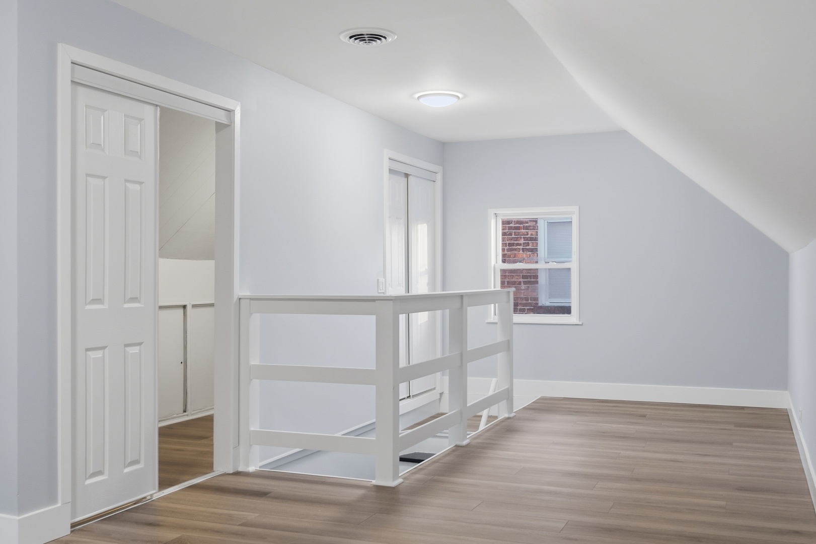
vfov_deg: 36.9
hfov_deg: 53.1
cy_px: 272
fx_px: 816
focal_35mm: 36
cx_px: 408
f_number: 7.1
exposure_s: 1/210
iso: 800
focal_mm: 24
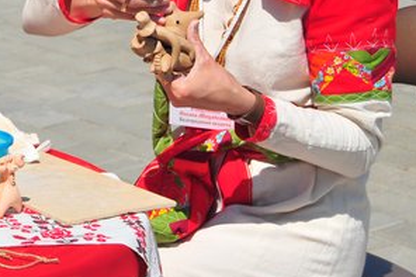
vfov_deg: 7.2
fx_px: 2194
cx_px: -97
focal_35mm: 190
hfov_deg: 10.6
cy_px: -60
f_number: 7.1
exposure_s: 1/1600
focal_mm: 50
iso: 250
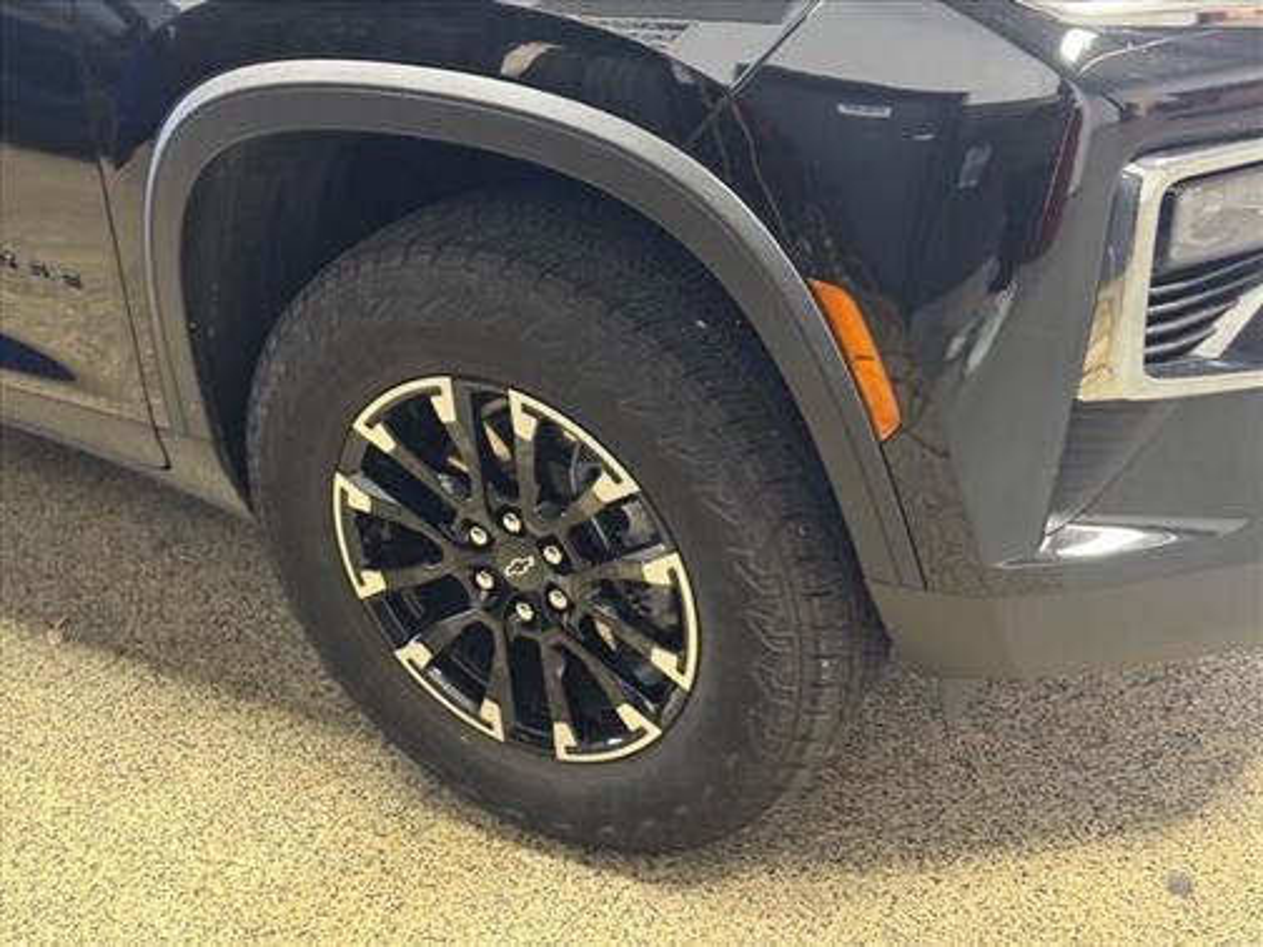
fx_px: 1751
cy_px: 474
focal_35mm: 48
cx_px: 632
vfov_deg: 30.3
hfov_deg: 39.7
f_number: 1.78
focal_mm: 6.76
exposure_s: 1/30
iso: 640
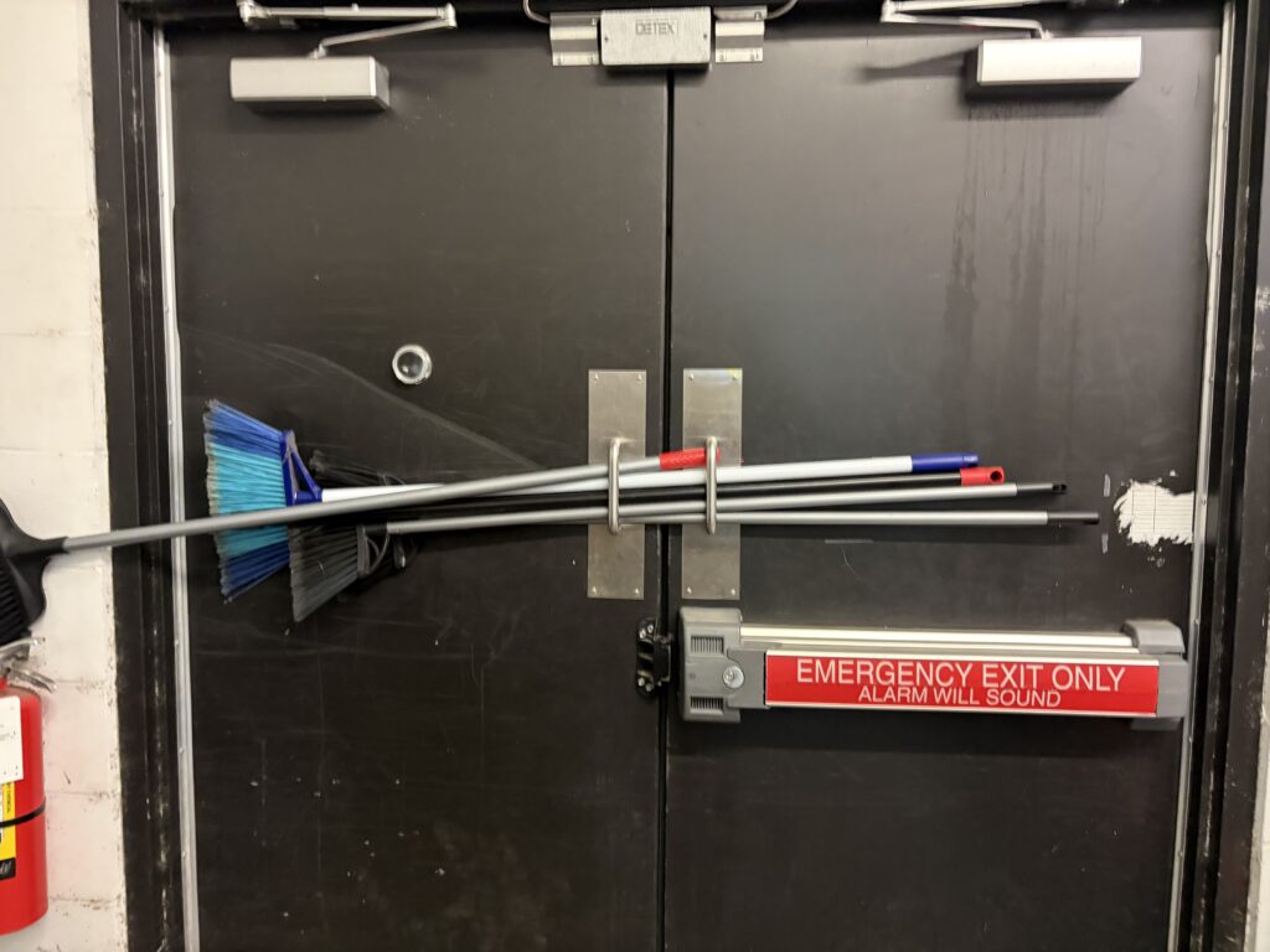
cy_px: 476
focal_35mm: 26
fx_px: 954
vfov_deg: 53.1
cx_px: 635
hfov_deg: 67.3
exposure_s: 1/30
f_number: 1.6
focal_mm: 5.96
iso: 640
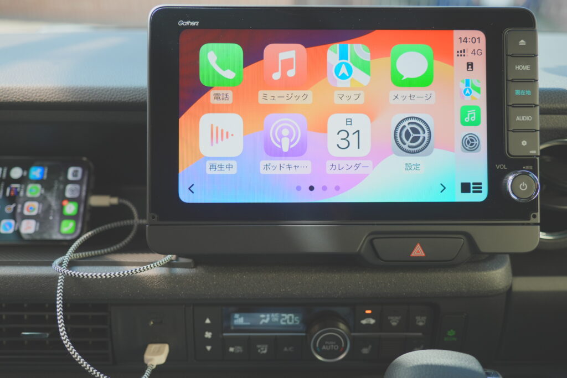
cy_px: 189
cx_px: 284
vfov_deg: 46.4
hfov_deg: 65.5
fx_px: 441
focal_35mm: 28
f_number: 2.8
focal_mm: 28
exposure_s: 1/500
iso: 400
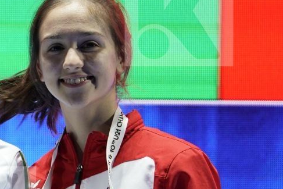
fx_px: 5811
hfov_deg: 2.8
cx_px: -215
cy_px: 219
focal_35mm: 739
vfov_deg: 1.9
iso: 640
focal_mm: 200
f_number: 2.8
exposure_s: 1/250
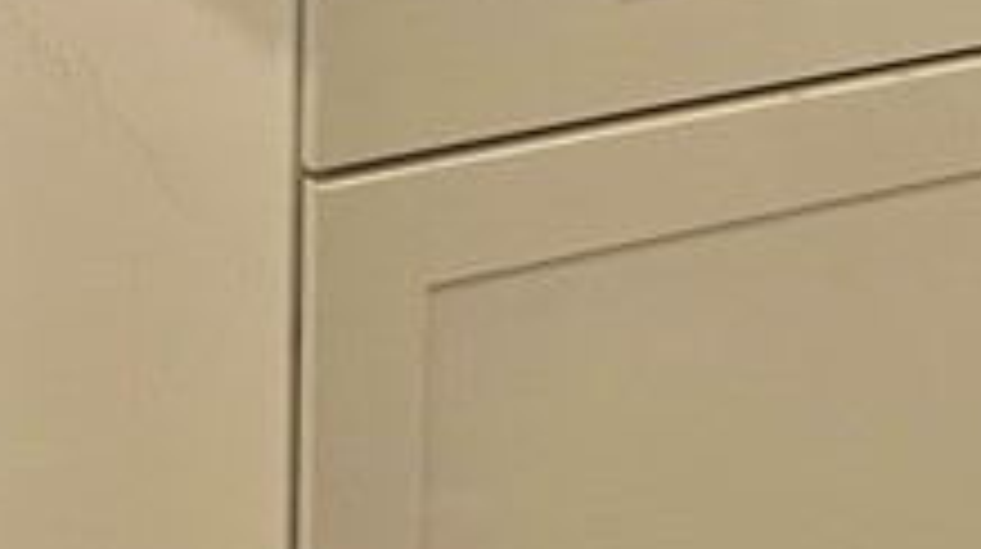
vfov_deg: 8.8
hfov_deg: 17.4
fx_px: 3196
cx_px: 261
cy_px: -824
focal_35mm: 123
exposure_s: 1/120
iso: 100
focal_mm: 6.86
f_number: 1.78
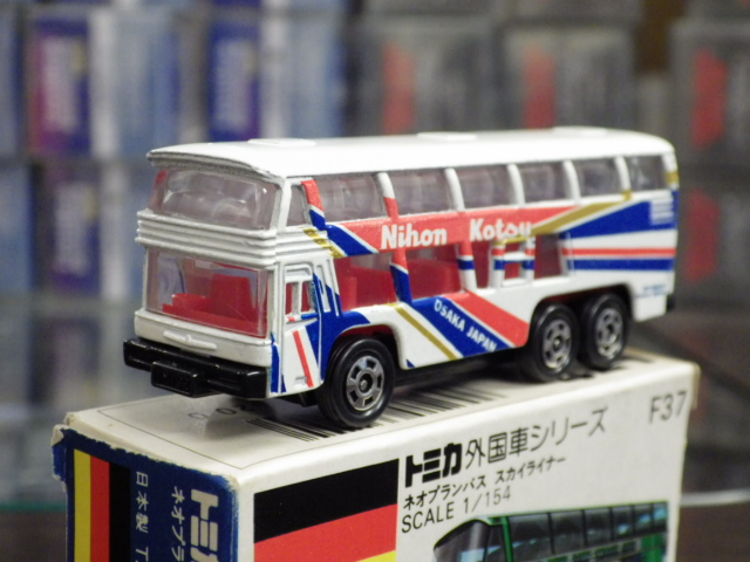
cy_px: 281
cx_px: 375
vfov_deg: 20.7
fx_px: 1538
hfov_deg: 27.4
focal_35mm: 71
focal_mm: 12.8
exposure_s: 1/30
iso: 800
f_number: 4.2
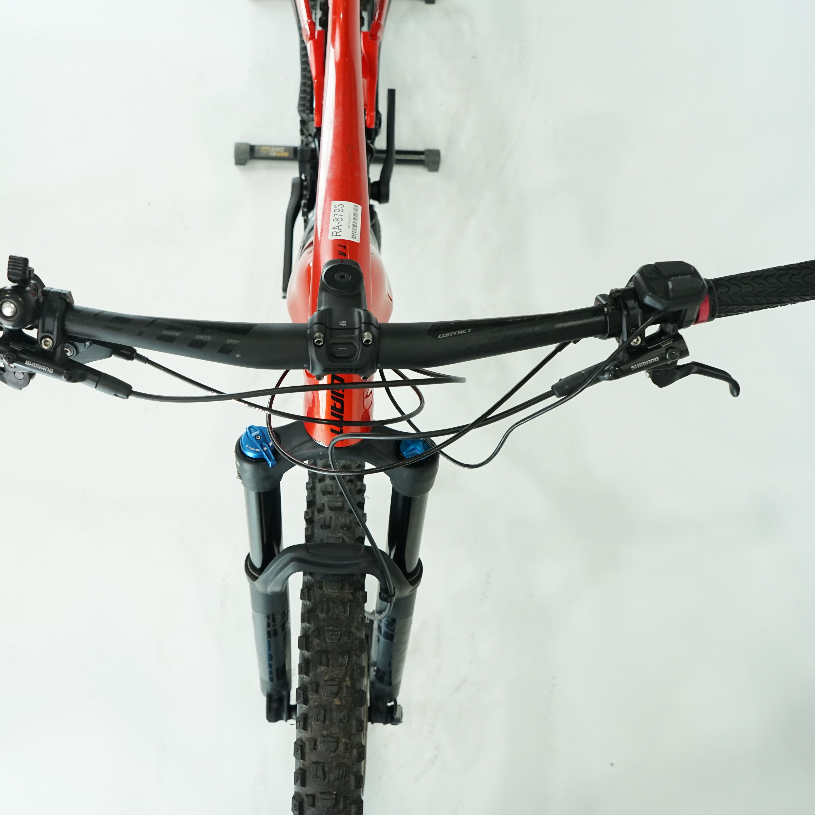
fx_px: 959
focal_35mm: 36
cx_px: 342
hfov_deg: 45.9
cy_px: 407
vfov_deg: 46.0
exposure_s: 1/200
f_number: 5.6
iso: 1600
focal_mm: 28
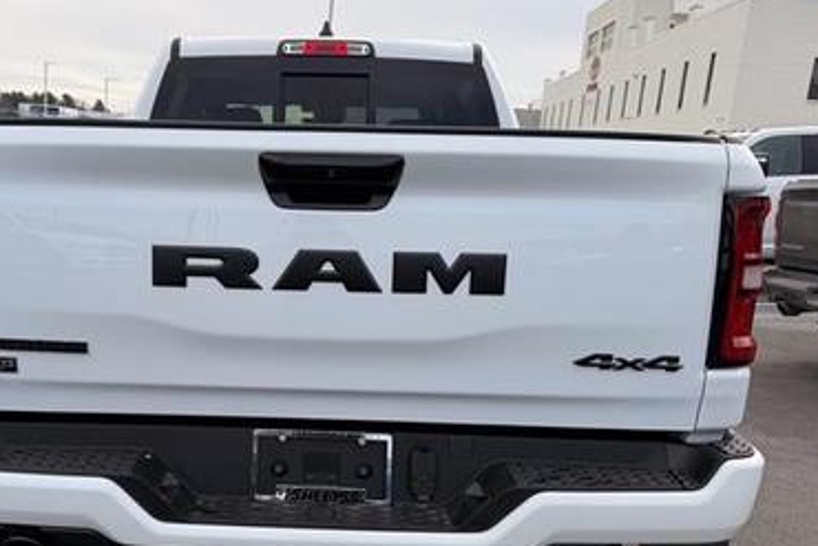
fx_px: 773
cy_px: 305
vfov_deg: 38.9
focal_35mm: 34
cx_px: 303
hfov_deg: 55.1
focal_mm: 6.76
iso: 80
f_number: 1.78
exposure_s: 1/3759
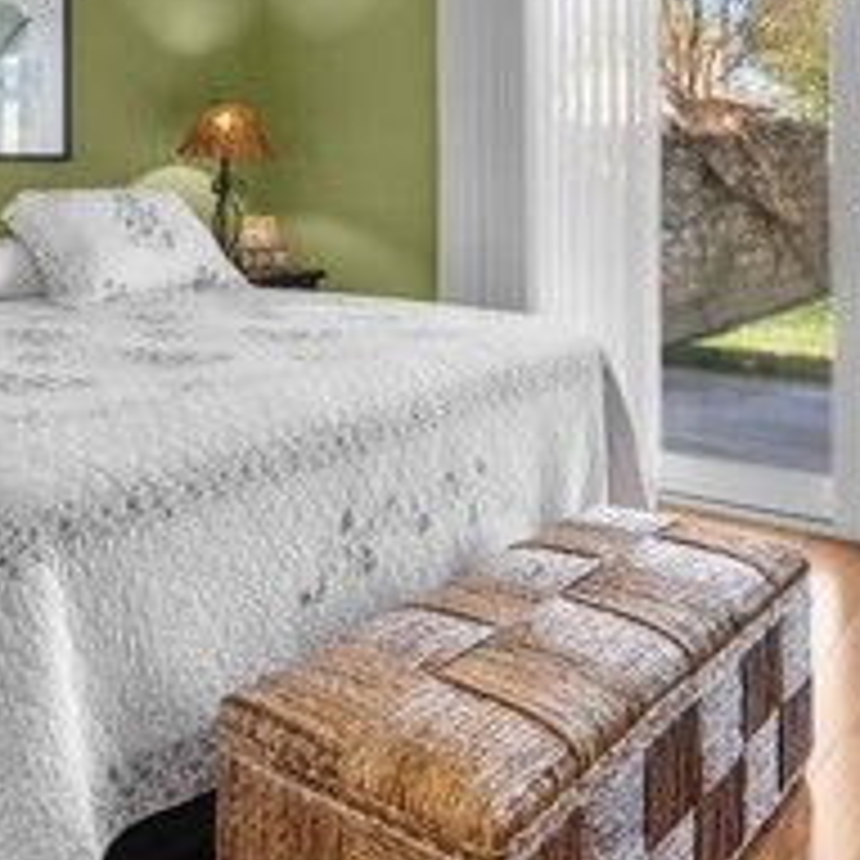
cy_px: 169
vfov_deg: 42.8
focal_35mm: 37
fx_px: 1040
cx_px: 270
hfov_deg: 44.1
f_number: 9
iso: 250
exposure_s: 1.6
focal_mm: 13
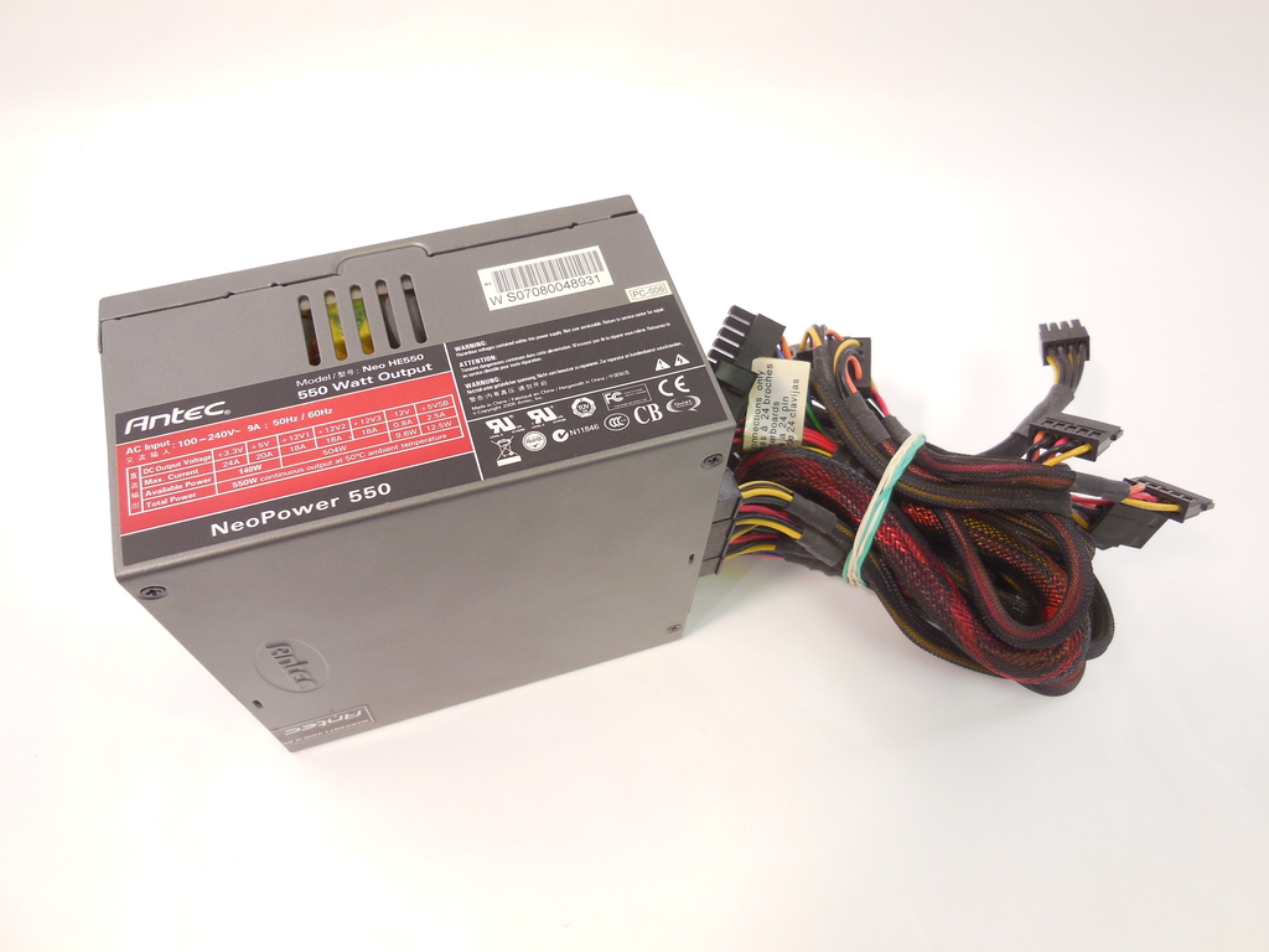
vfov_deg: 54.9
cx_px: 634
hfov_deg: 69.4
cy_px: 476
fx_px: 916
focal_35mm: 25
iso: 125
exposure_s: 1/40
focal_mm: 4.5
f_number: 3.1
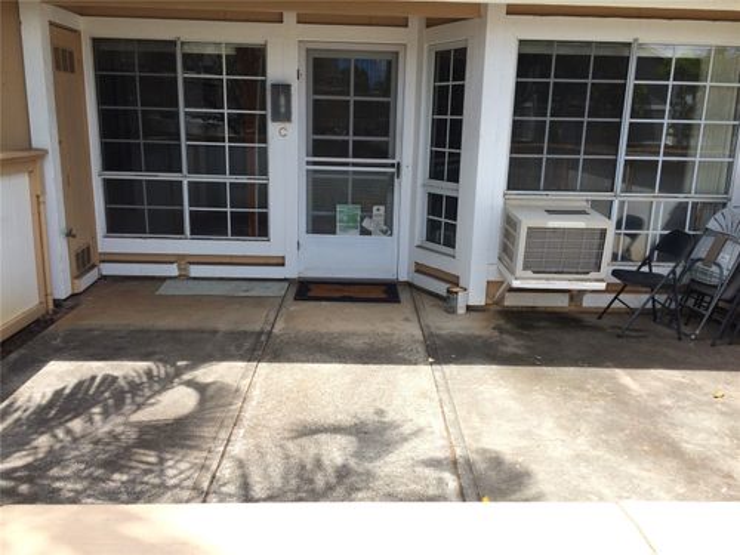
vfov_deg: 48.2
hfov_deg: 61.7
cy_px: 278
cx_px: 370
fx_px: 620
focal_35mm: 29
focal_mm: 4.15
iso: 32
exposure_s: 1/1080
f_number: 2.2
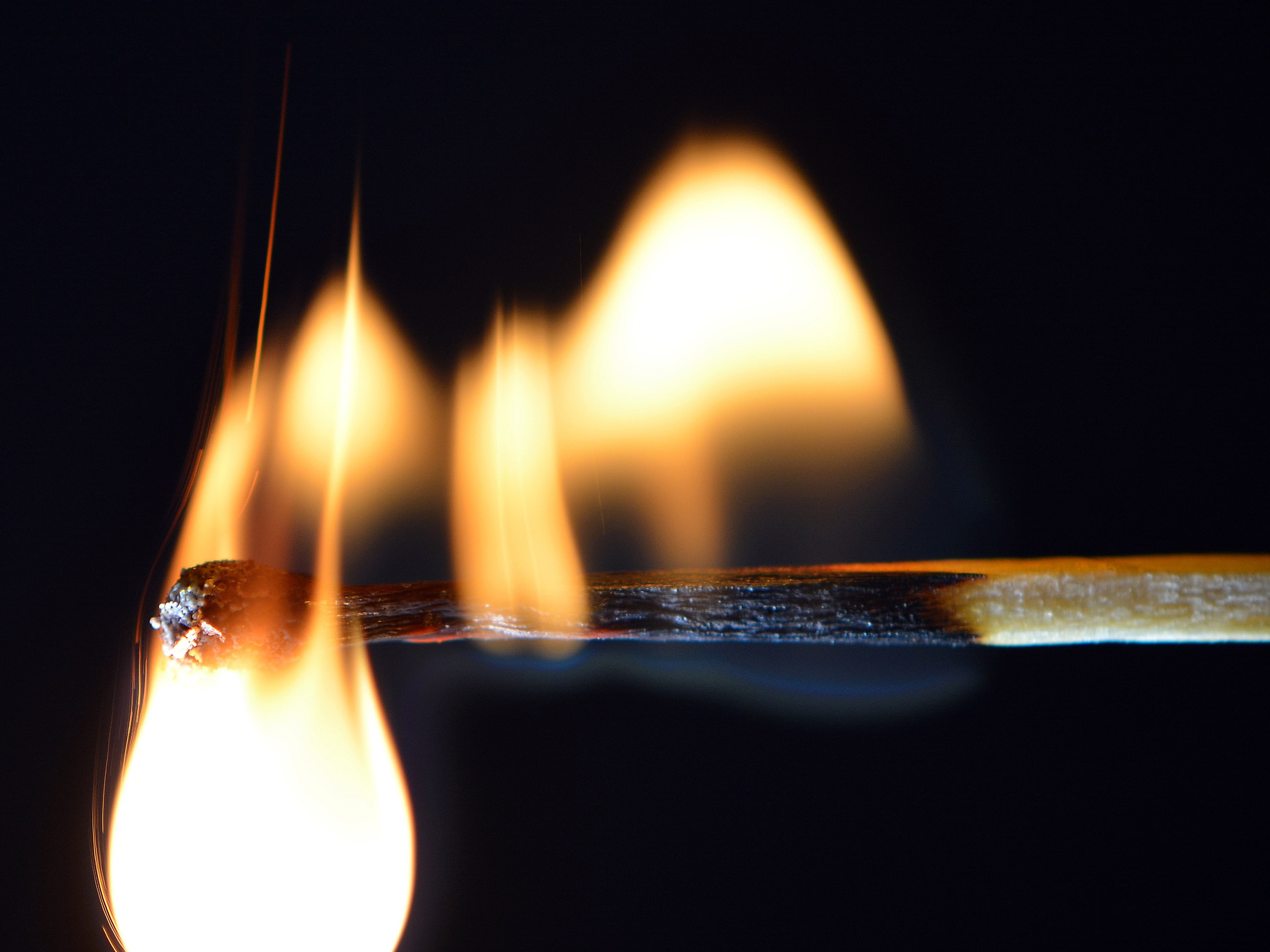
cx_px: 599
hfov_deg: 12.4
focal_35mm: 160
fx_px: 5856
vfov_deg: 9.3
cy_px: 525
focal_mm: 85
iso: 200
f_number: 4.5
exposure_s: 1/80
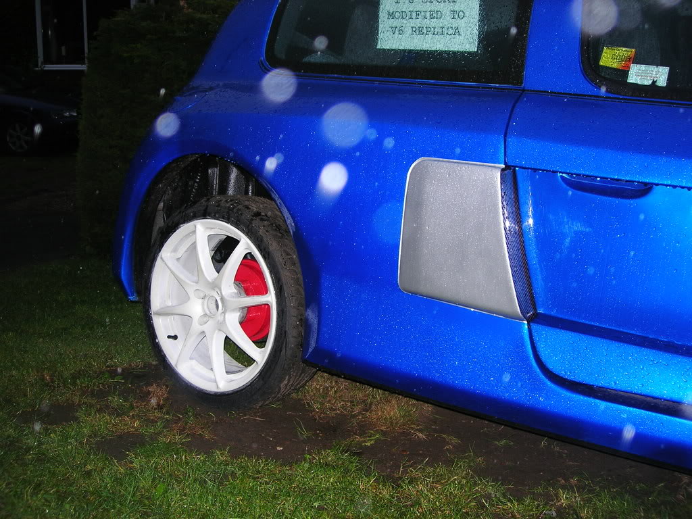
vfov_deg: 37.7
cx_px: 346
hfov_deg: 49.0
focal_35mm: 38
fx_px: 760
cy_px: 260
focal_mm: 7.8
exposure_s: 1/60.1
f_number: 2.8
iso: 64
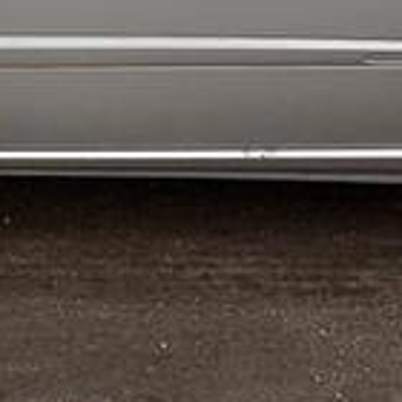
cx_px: -34
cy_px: -299
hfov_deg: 20.9
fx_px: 1038
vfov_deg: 18.0
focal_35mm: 79
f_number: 2.2
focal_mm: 2.22
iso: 40
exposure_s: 1/727
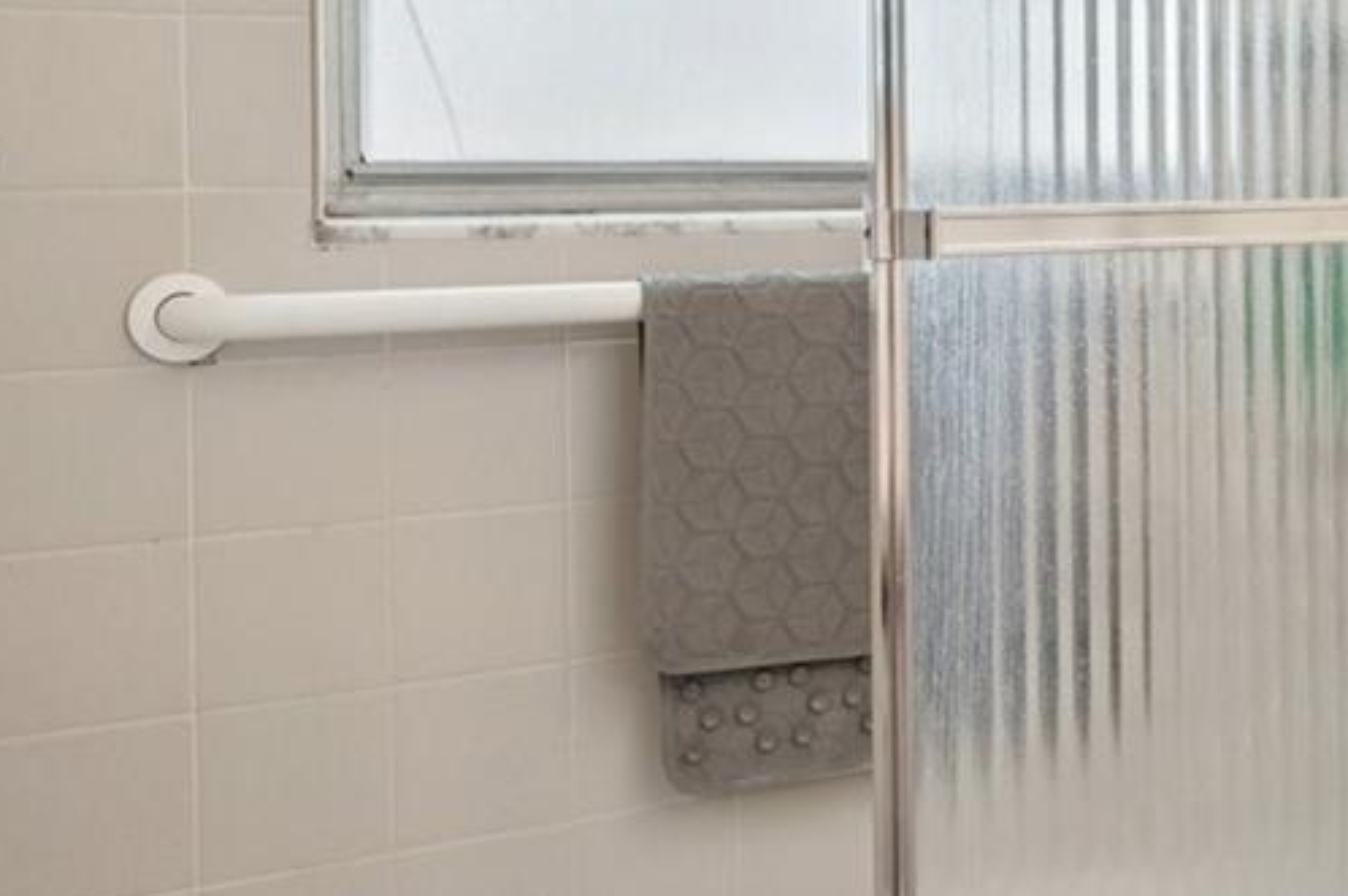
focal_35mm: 45
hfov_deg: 39.5
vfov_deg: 29.1
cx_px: 1286
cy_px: 161
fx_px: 1683
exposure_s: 1/320
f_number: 8
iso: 800
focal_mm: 14
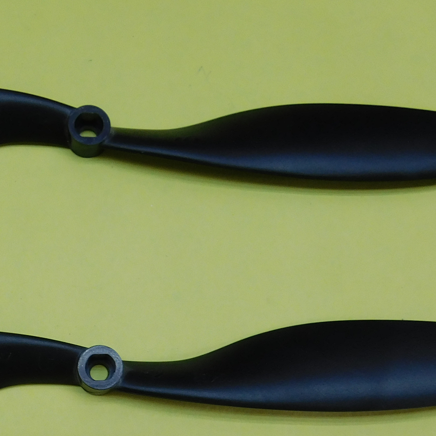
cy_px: 380
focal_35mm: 58
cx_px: 70
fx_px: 826
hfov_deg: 28.7
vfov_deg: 28.6
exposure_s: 1/30
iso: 125
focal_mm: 4
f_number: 3
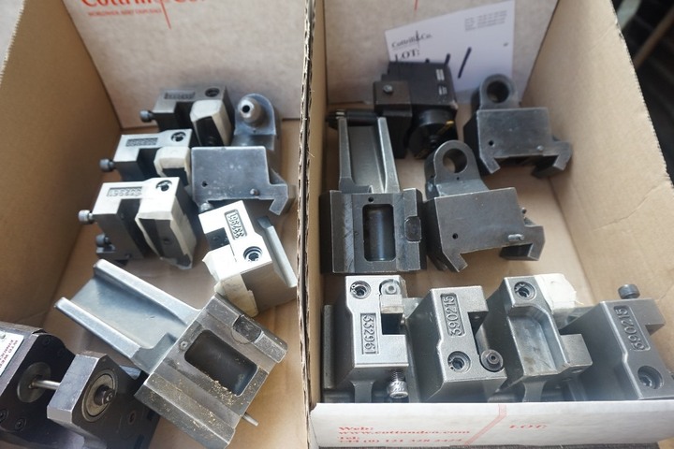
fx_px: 449
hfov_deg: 73.7
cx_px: 337
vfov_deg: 53.1
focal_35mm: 24
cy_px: 224
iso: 250
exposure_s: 1/60
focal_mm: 16
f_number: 4
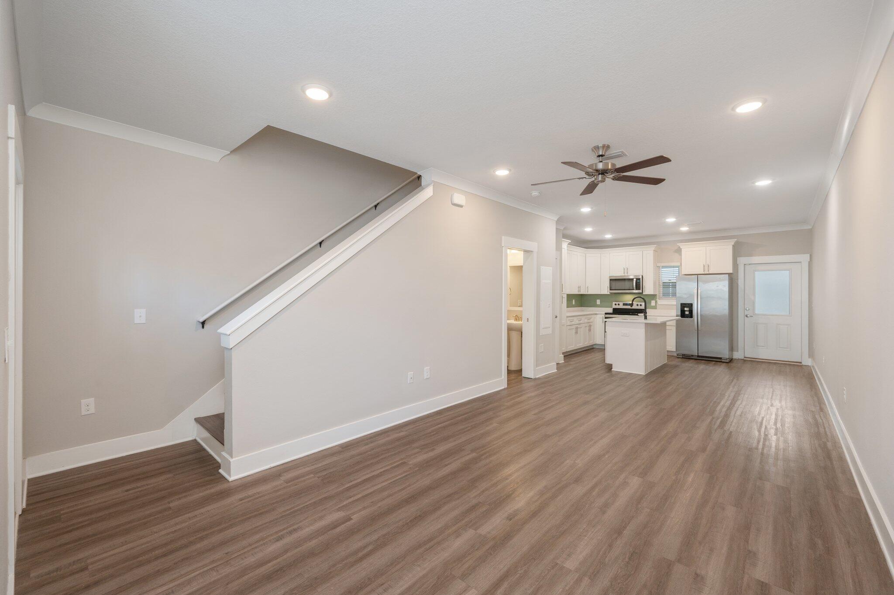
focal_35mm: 15
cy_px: 298
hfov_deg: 100.4
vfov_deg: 77.2
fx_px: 372
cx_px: 447
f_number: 9
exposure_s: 1/30
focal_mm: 15
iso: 400
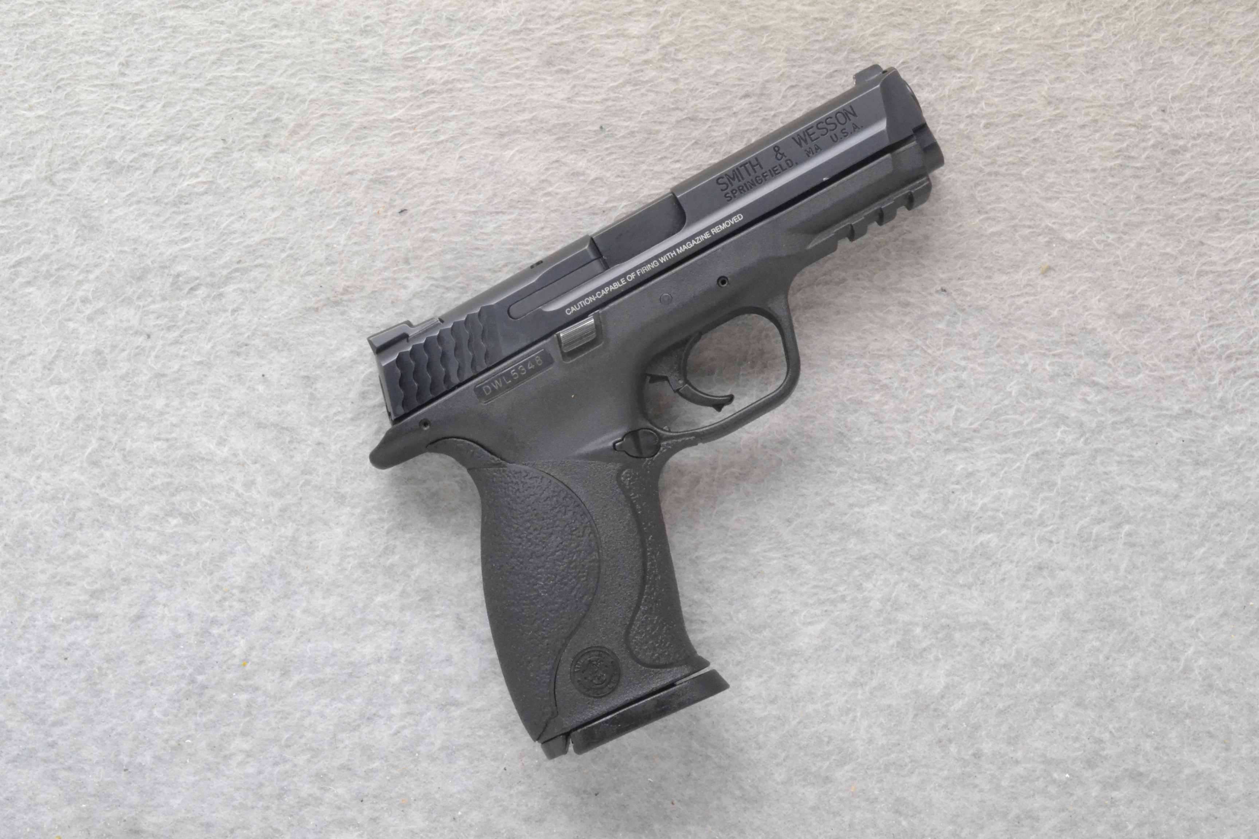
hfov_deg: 35.1
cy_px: 420
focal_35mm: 57
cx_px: 630
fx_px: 1993
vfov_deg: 23.8
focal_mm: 38
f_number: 20
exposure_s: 1/60
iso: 3200
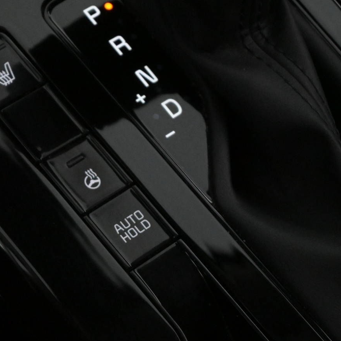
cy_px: 161
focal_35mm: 118
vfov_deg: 14.8
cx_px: 90
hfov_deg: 14.7
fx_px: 1315
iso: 7200
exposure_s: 1/80
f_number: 6.3
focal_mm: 50
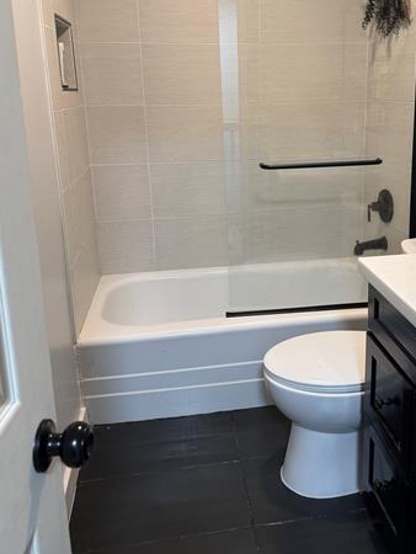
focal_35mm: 32
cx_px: 258
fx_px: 512
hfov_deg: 43.9
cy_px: 199
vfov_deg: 55.9
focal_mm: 6.76
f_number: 1.78
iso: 250
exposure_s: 1/60
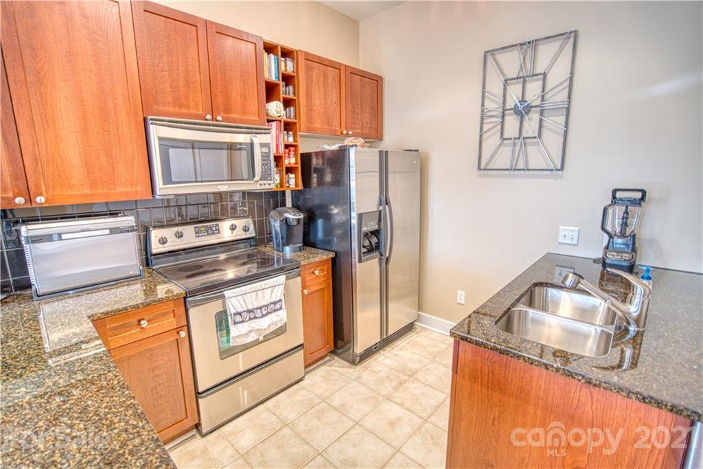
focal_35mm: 16
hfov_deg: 96.7
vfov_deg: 73.8
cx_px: 352
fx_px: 312
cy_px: 234
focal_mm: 16
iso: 8000
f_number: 4
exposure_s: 1/30
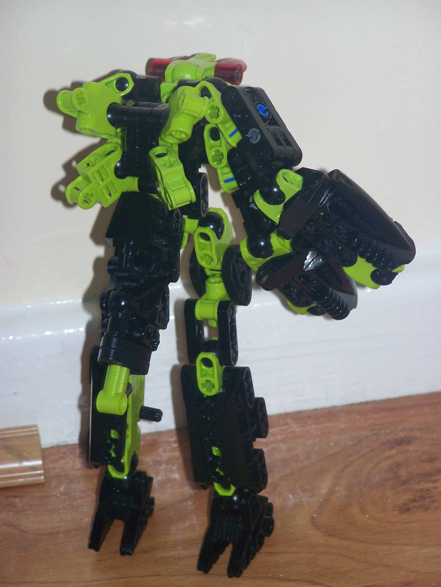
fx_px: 3207
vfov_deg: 10.5
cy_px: 294
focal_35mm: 189
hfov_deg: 7.9
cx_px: 220
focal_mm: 31.3
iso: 80
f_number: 3.2
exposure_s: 1/30
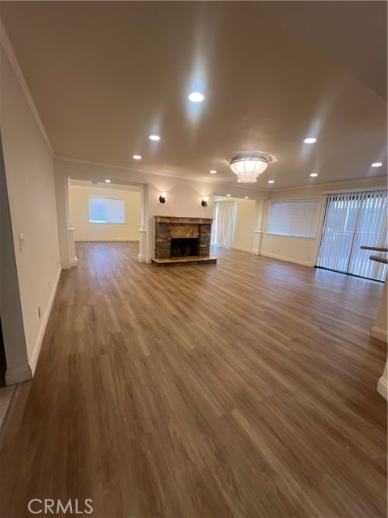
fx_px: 194
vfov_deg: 106.2
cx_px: 194
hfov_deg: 89.9
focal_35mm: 13
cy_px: 259
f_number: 1.8
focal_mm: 1.57
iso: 125
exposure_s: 1/60
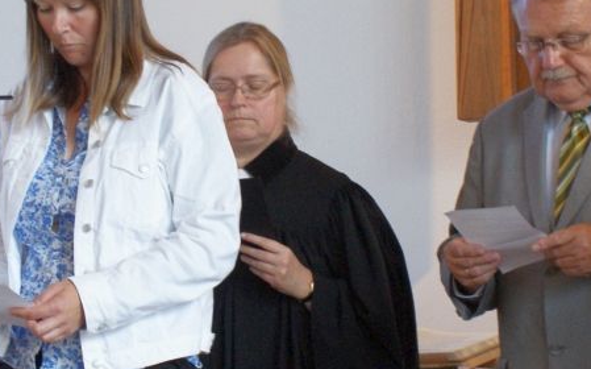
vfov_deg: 9.2
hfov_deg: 14.6
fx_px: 2302
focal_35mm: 143
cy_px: 225
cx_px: 220
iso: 400
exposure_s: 1/25
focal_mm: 28
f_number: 5
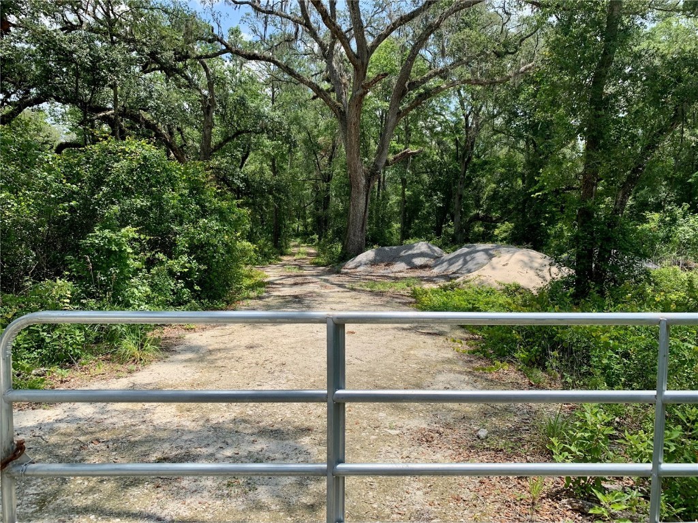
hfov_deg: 67.3
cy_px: 262
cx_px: 349
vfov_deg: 53.1
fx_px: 524
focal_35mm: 26
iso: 25
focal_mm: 4.25
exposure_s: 1/1406
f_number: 1.8
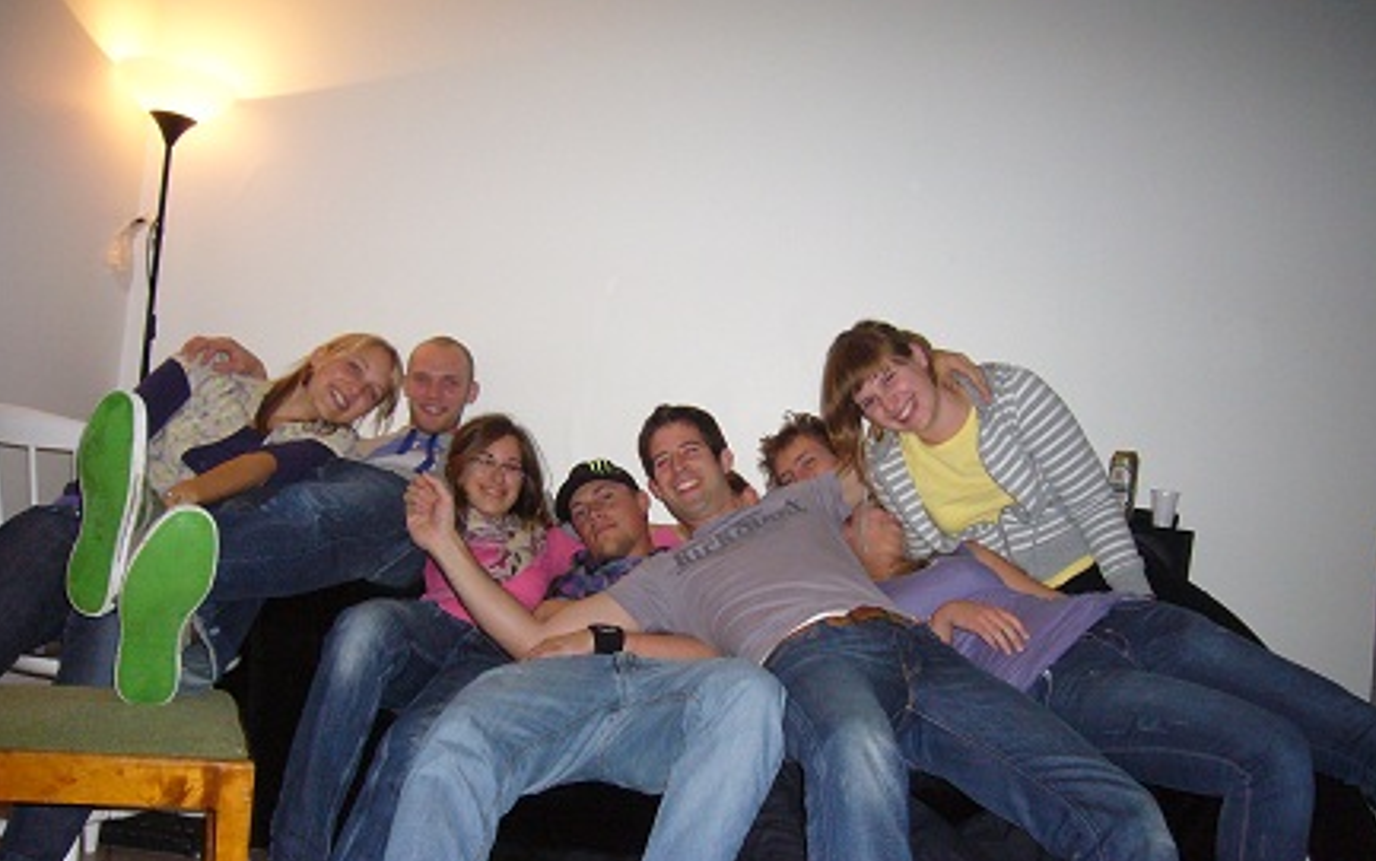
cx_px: 702
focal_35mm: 33
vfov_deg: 38.0
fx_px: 1238
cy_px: 570
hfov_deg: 58.1
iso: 200
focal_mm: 4.6
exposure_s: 1/30
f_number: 2.8
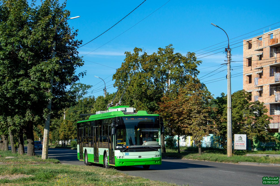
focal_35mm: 75
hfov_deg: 27.0
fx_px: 583
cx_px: 140
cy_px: 93
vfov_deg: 18.1
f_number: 9
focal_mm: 50
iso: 100
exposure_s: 1/640
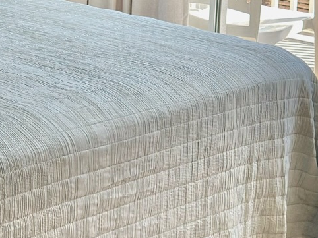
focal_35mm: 102
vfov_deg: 14.3
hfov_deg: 18.4
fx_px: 937
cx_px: -51
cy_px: -1
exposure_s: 1/558
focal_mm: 6.76
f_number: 1.78
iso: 80
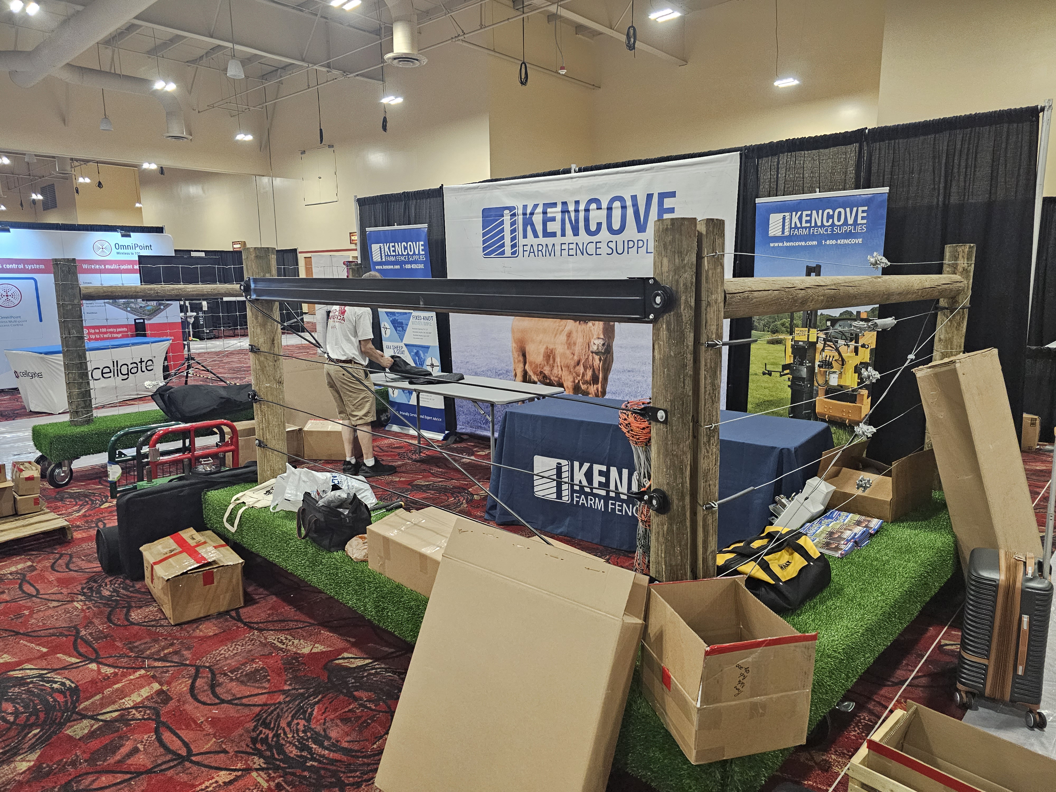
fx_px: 702
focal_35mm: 23
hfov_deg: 73.9
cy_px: 396
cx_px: 528
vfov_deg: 58.9
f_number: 1.7
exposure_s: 1/120
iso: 500
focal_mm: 6.3
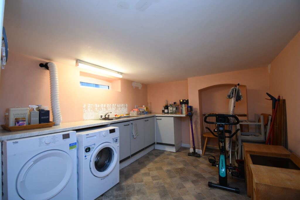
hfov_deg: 100.4
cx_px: 150
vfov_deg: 77.3
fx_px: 125
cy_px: 100
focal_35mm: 15
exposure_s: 1/10
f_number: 4.5
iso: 560
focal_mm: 10
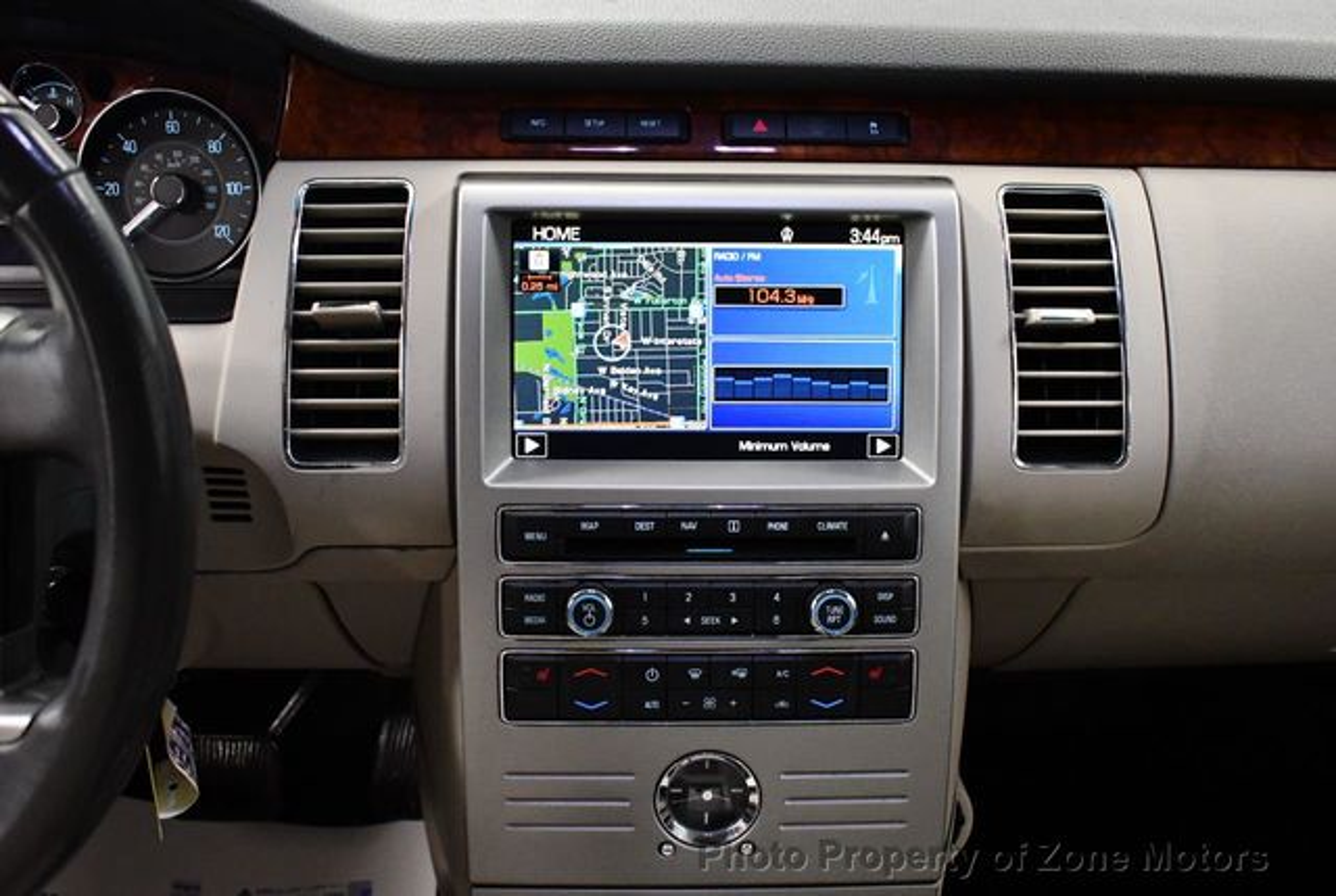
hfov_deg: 53.1
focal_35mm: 36
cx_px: 668
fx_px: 1338
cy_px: 448
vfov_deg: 37.0
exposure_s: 1/125
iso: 3200
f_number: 3.5
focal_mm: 18
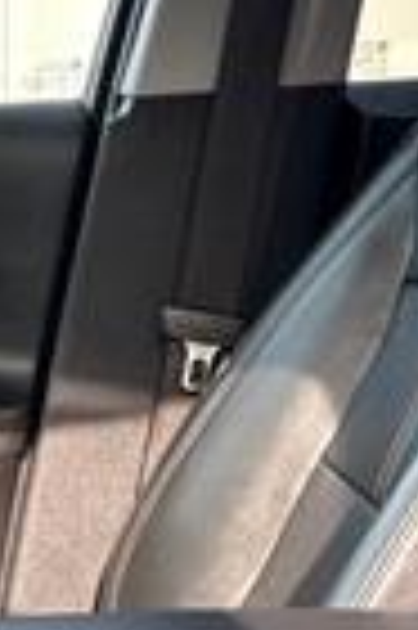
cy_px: 248
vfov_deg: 17.9
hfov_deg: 11.2
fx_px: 1990
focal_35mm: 114
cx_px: -333
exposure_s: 1/241
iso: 100
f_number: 1.78
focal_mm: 6.76
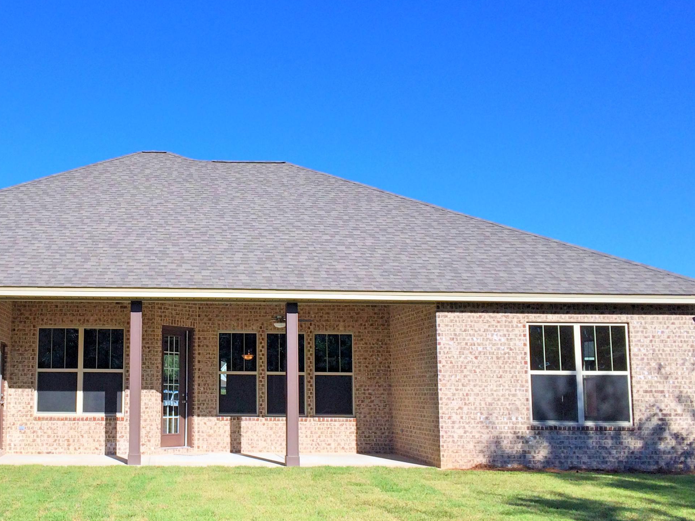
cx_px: 190
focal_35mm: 45
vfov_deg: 32.2
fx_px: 904
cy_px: 284
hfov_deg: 41.1
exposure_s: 1/2740
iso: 40
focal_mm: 4.15
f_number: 2.2
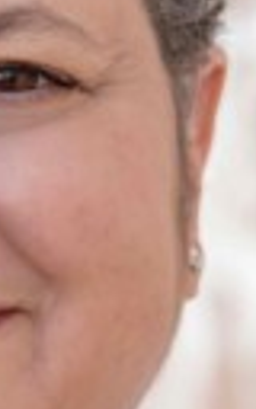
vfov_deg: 1.3
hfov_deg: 0.8
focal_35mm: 1630
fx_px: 18196
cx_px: -96
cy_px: 388
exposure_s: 1/500
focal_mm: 200
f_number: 2.8
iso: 200
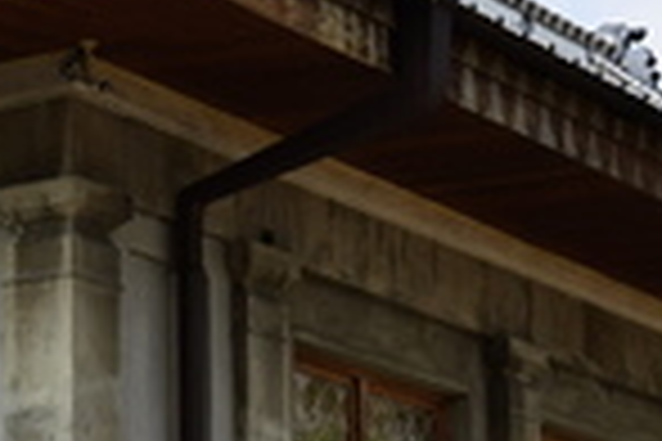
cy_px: 320
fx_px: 2887
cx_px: 41
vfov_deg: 8.7
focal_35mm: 157
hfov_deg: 13.0
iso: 100
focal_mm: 24
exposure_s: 1/160
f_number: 8
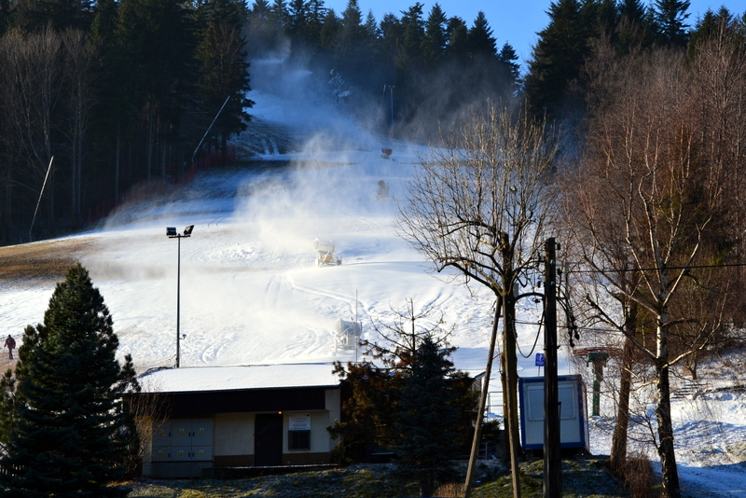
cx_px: 373
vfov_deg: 11.7
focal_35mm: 117
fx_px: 2425
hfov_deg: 17.5
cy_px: 249
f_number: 11
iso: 400
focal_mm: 78
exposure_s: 1/400
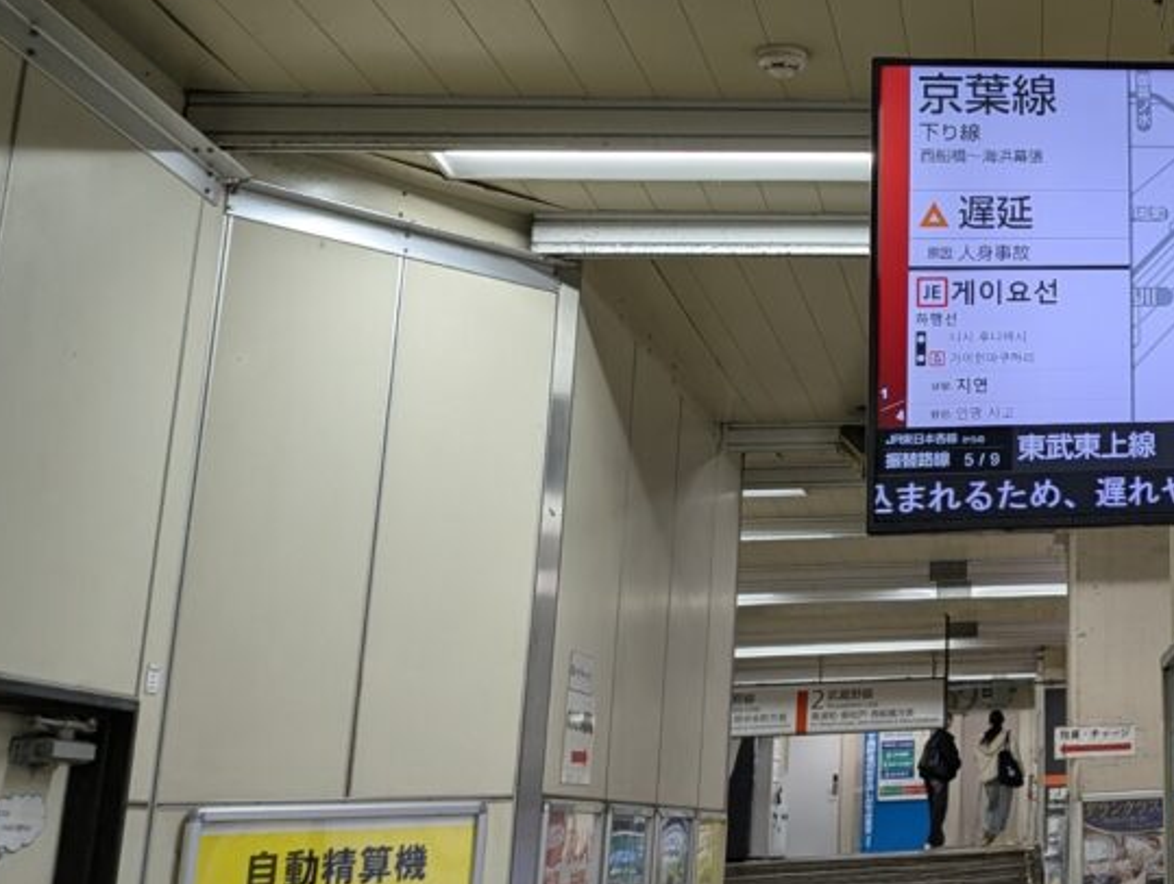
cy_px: 213
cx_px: 1366
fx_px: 1936
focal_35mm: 57
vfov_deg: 25.4
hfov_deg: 29.5
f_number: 1.85
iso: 38
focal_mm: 6.81
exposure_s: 1/61.4
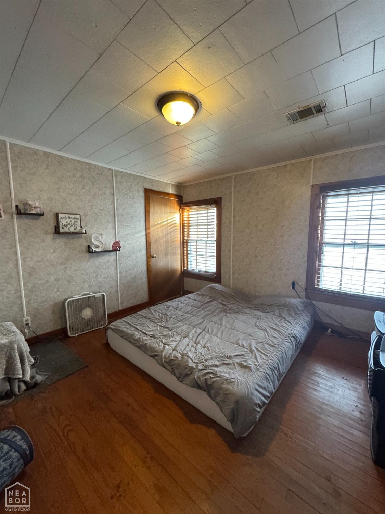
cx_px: 192
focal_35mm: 14
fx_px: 208
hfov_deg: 85.7
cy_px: 257
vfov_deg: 102.1
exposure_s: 1/60
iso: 640
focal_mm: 2.22
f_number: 2.2
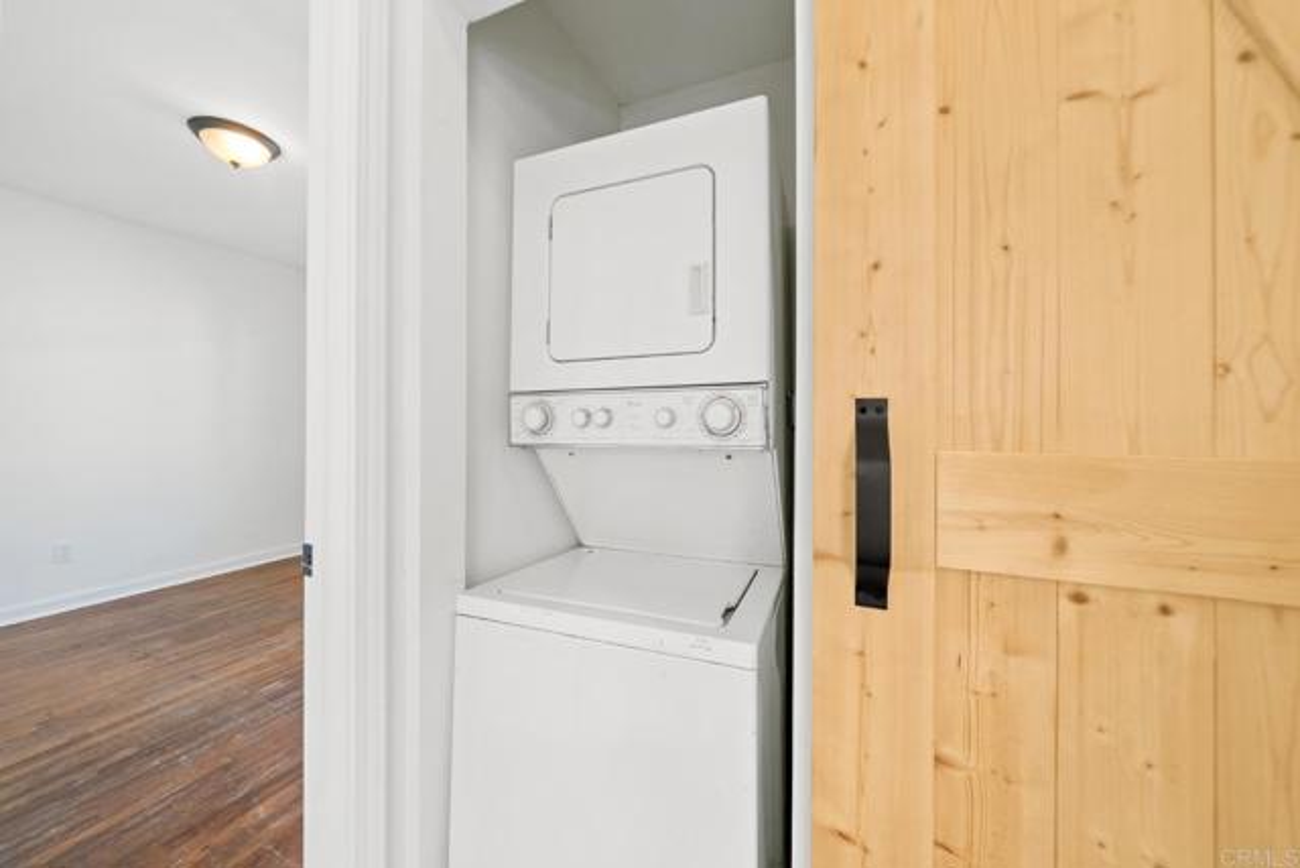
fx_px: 433
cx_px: 650
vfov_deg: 90.0
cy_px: 434
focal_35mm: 12
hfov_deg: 112.6
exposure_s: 1/1.67
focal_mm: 12
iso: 250
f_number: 6.3
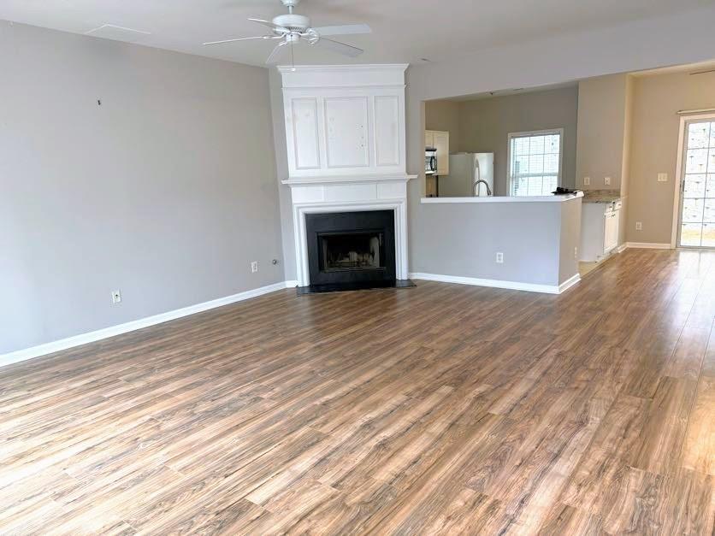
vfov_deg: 56.8
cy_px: 268
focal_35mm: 24
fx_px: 496
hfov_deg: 71.6
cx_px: 358
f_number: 1.78
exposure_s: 1/60
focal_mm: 6.76
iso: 160
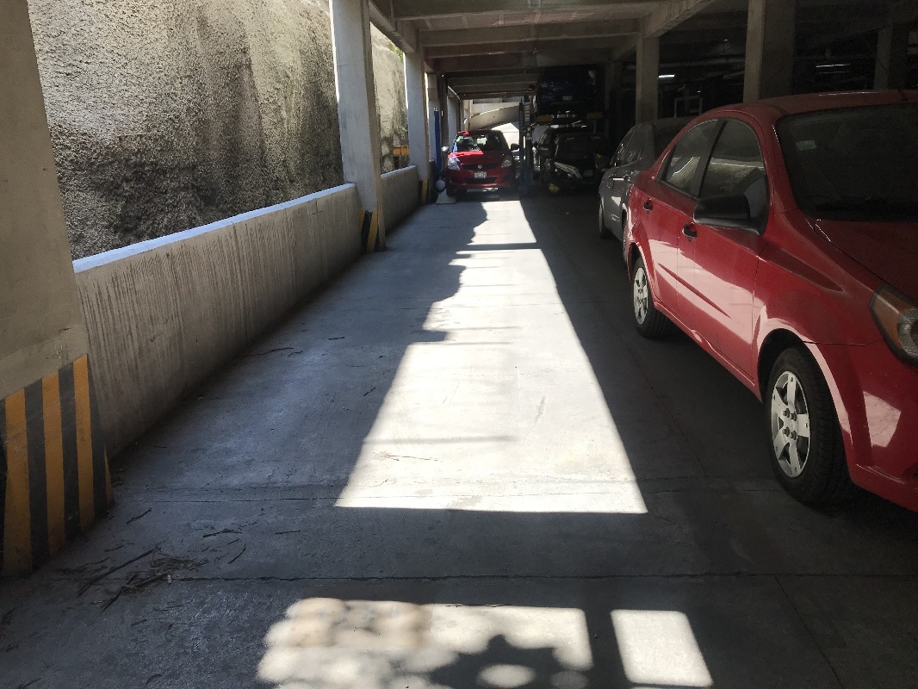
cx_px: 459
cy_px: 344
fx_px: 743
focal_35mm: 28
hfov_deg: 63.4
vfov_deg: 49.8
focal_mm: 3.99
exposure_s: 1/504
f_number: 1.8
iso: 20
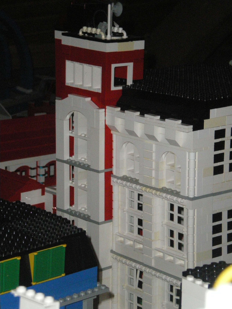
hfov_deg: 13.7
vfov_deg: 18.2
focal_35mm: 108
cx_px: 116
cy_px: 154
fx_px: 965
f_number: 5.9
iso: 800
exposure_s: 1/100
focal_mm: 18.9
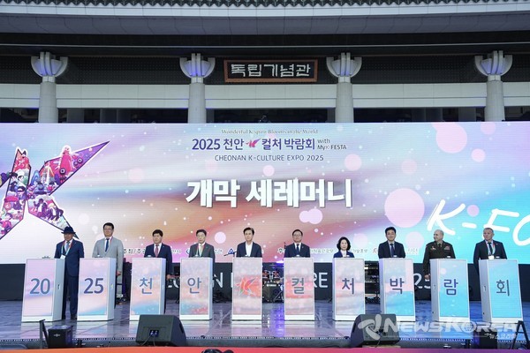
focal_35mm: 46
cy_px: 176
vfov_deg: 29.2
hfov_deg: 42.7
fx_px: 677
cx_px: 265
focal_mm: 46
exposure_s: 1/320
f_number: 5.6
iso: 1600
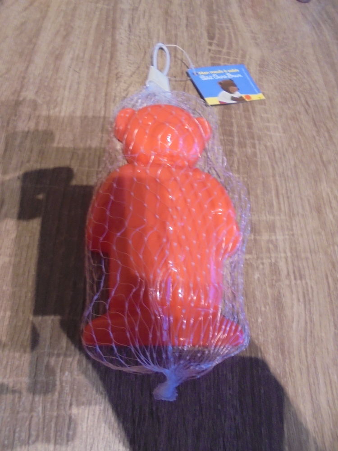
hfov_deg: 53.1
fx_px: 338
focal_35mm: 26
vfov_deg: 67.3
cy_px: 226
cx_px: 169
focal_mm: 4.6
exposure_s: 1/13
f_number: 3.5
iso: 400
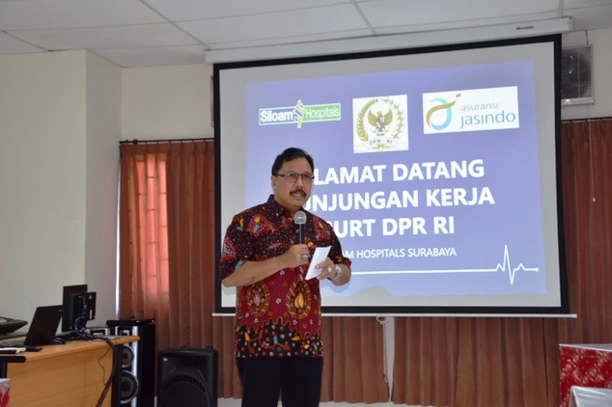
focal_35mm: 52
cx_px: 306
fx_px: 892
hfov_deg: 37.9
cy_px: 204
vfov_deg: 25.7
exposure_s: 1/60
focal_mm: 35
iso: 800
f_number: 4.5
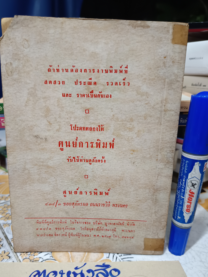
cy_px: 155
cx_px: 100
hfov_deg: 51.3
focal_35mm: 27
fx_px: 216
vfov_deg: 65.1
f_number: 1.7
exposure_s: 1/25
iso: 1271
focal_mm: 5.31
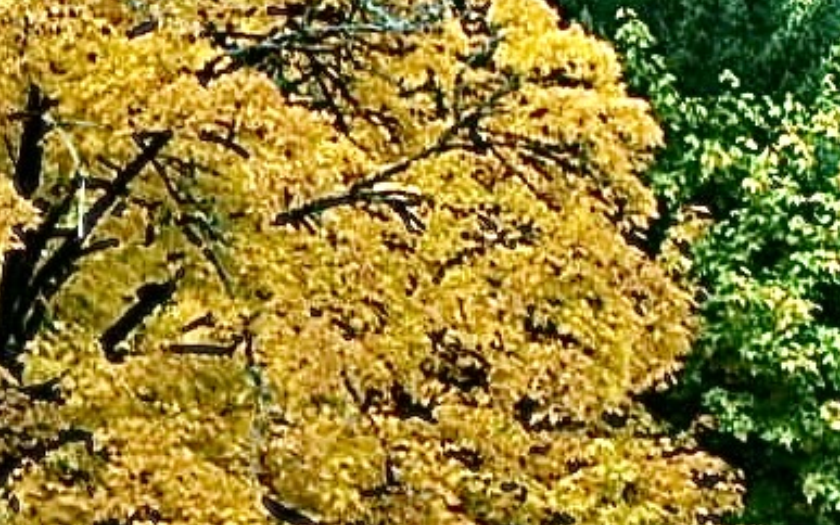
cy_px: -10
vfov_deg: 5.2
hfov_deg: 8.3
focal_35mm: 252
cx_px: 661
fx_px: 5770
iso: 200
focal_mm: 14.9
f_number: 3.2
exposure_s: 1/30
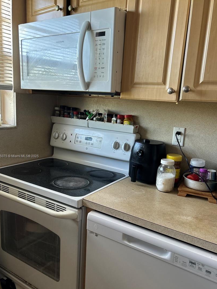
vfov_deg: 61.6
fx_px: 242
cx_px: 111
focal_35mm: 29
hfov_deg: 48.2
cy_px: 156
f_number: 1.5
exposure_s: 1/105
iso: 125
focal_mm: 5.7
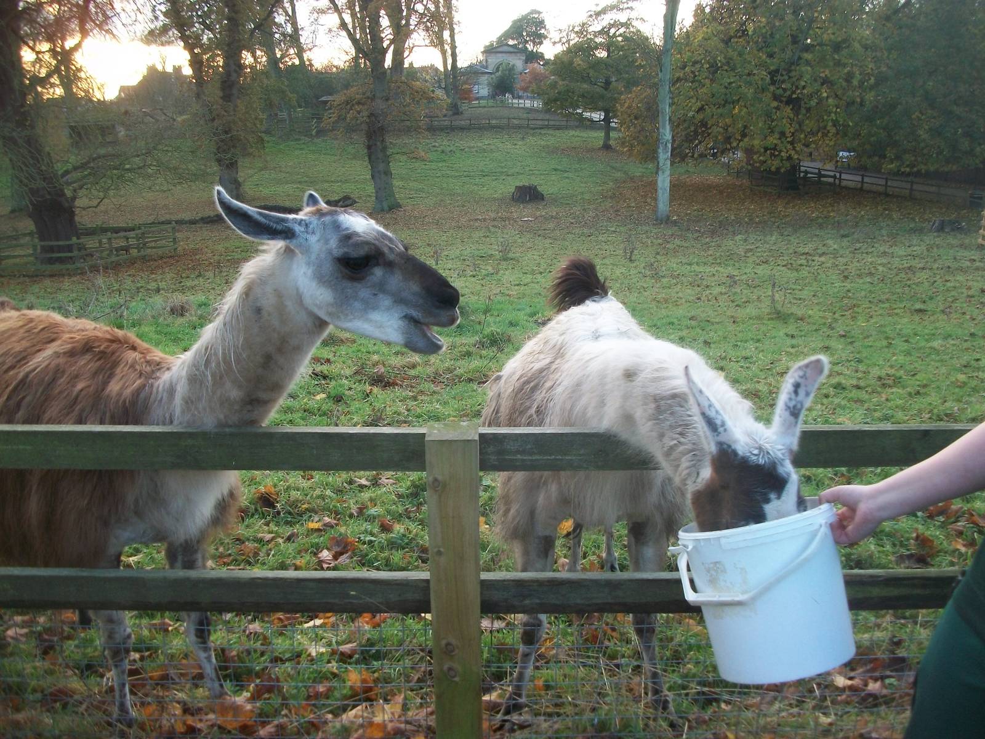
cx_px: 492
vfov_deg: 44.2
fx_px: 911
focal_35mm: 32
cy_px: 370
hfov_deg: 56.8
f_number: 2.9
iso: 80
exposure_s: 1/40
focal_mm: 5.7
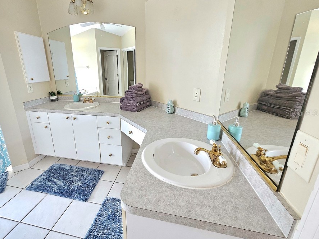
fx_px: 138
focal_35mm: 15
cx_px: 135
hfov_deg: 97.4
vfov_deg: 81.7
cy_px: 113
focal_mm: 2.2
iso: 320
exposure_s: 1/30
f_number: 2.2
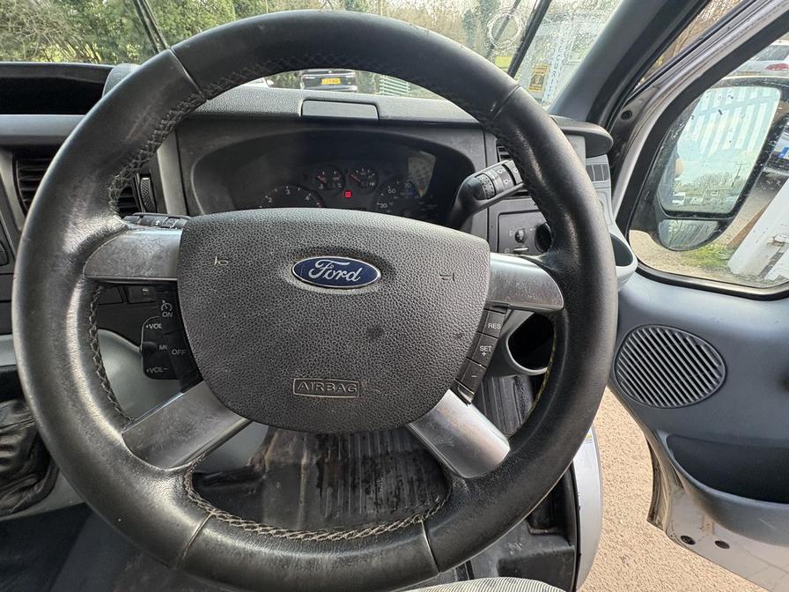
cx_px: 394
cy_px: 296
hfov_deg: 102.1
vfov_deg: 85.7
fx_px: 319
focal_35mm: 14
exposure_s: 1/138
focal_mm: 2.22
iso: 125
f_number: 2.2
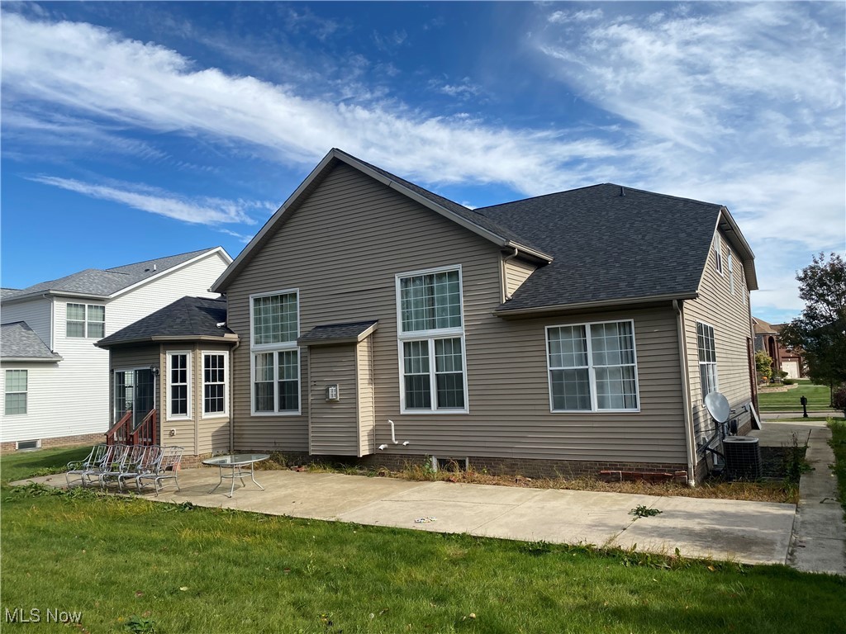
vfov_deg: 53.1
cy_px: 317
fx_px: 635
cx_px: 423
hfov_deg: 67.3
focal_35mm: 26
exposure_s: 1/2688
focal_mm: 4.25
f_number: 1.8
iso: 32
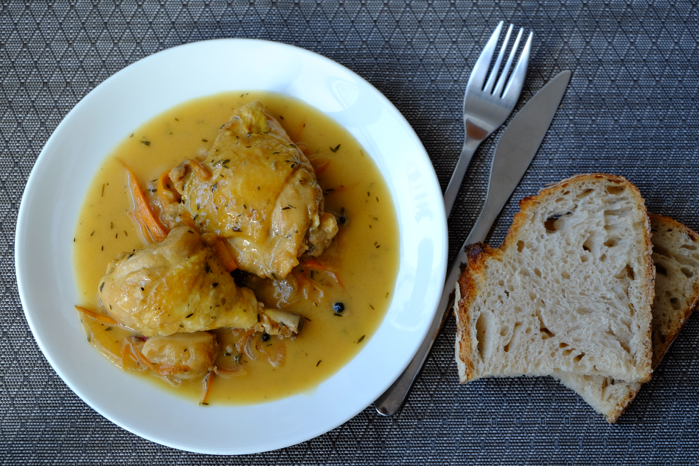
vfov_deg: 23.4
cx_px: 350
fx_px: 1126
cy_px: 233
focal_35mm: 58
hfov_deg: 34.5
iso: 200
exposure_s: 1/15
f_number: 6.4
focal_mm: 38.7
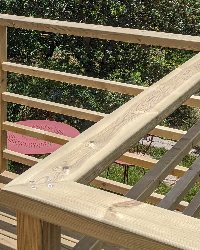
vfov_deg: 26.2
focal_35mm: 72
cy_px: 71
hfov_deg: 20.5
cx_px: -3
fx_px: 533
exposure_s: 1/4695
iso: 65
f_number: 1.8
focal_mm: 4.44
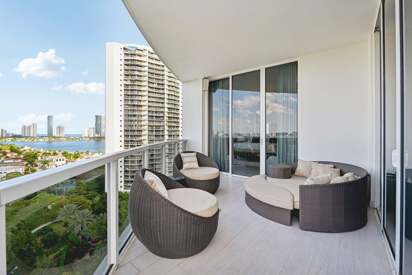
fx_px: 183
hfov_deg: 96.7
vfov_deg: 73.7
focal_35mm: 16
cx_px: 206
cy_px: 138
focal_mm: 16
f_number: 4.5
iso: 100
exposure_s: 1/400
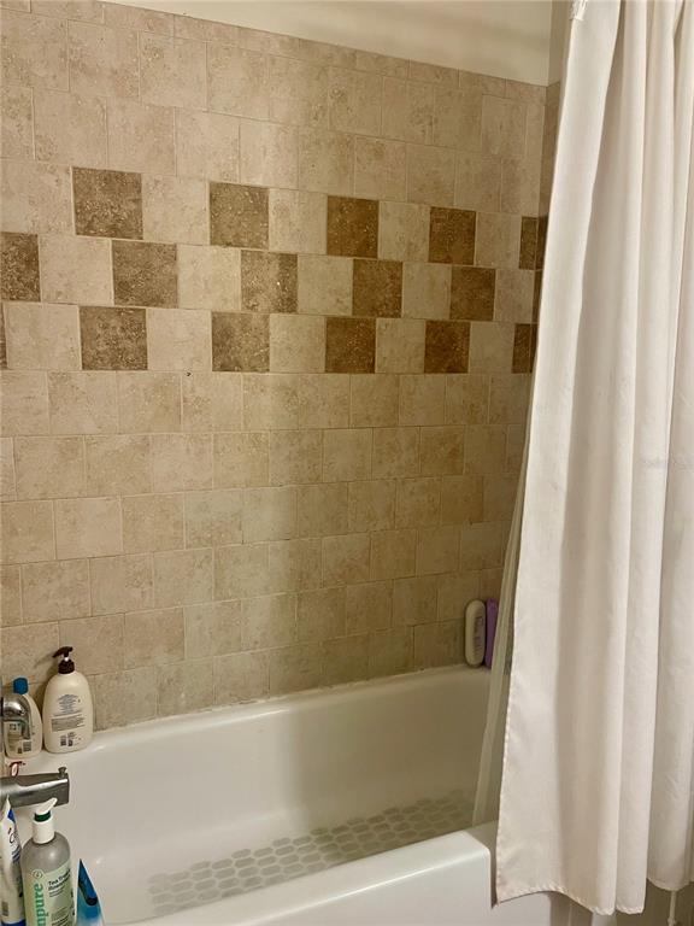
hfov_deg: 53.1
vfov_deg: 67.3
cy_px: 463
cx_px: 347
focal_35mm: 26
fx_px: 695
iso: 125
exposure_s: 1/60
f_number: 1.6
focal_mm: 4.2
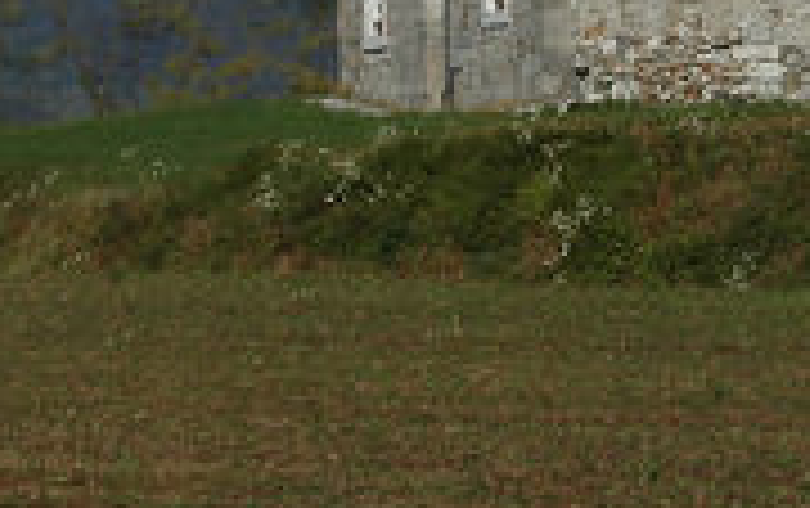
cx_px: 734
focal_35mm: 264
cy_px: -301
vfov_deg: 4.9
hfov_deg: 7.9
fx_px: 5835
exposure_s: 1/100
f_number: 32
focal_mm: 52
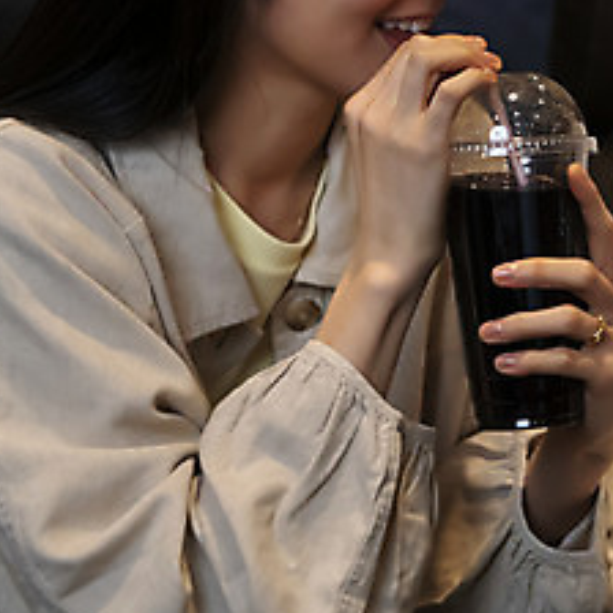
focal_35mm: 114
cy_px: 148
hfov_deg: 14.9
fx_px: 2284
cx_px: 670
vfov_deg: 15.2
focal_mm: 50
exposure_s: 1/125
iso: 1250
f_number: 2.8
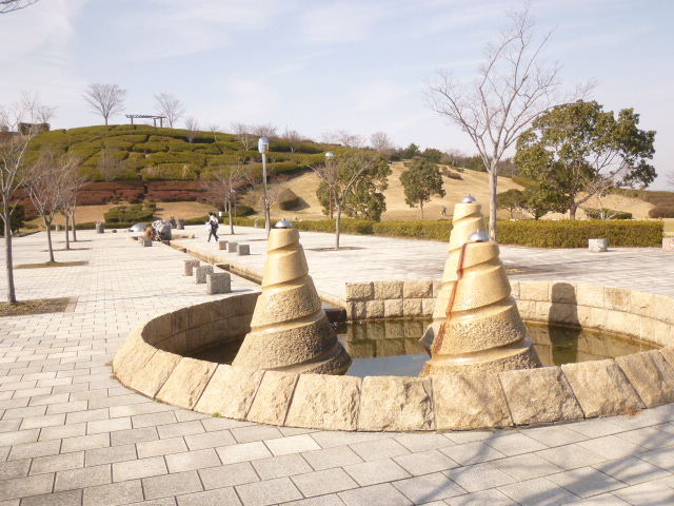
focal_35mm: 33
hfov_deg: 55.4
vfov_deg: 42.9
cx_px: 337
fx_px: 643
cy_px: 253
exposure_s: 1/1000
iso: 100
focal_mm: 5.8
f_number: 2.6
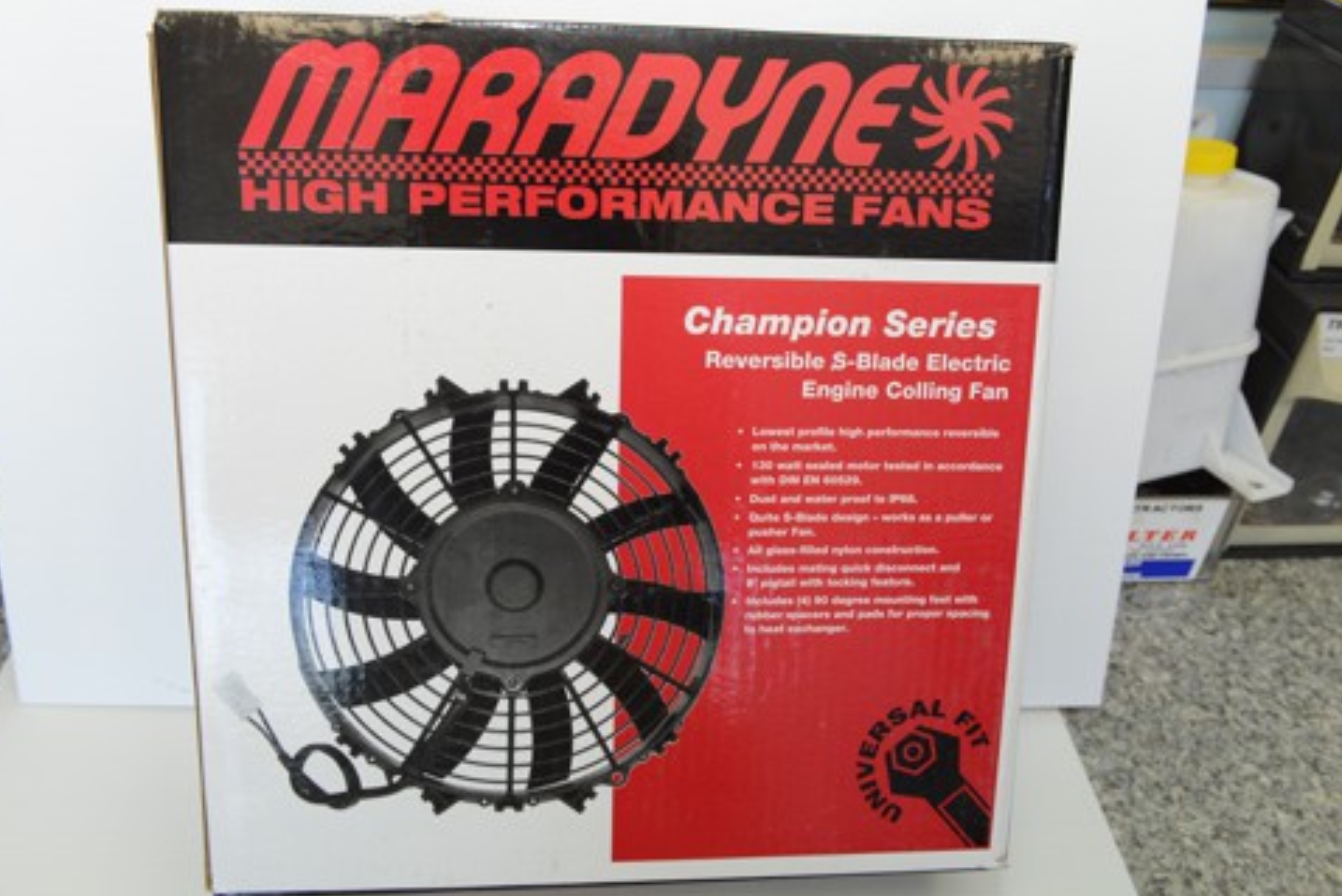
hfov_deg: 42.7
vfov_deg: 29.3
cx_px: 663
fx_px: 1715
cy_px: 445
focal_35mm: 46
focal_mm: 44
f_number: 8
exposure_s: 1/250
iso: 2800
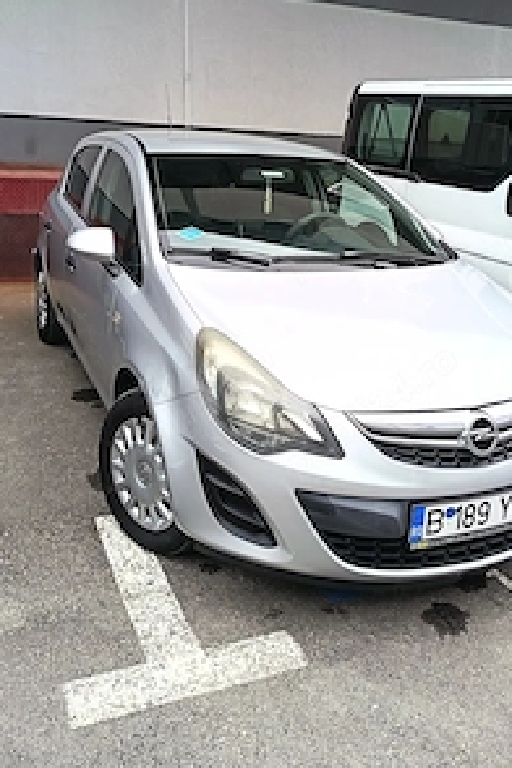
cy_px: 256
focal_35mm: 34
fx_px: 725
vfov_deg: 54.7
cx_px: 280
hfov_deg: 38.8
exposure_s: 1/100
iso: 152
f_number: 1.75
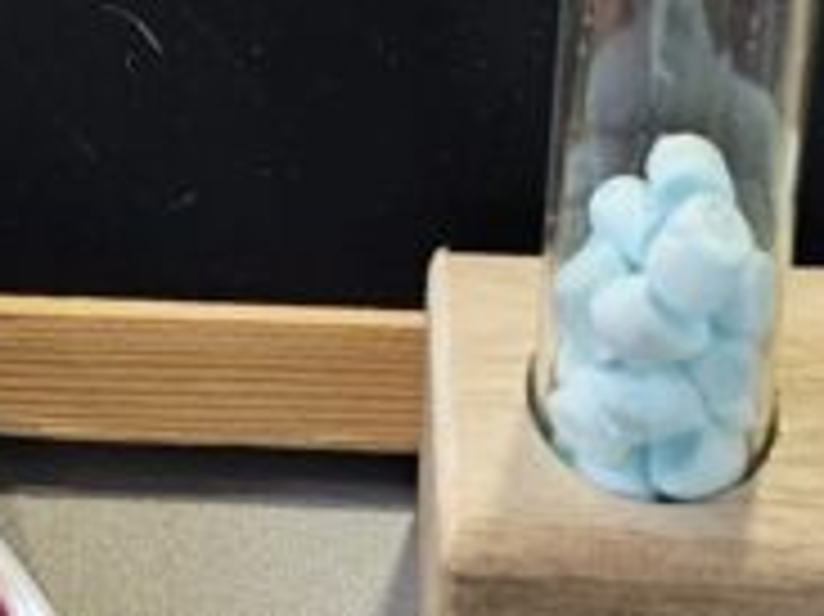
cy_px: -1079
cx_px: 126
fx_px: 3069
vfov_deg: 9.6
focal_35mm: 129
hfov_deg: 15.2
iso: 250
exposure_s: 1/100
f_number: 1.7
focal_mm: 6.3
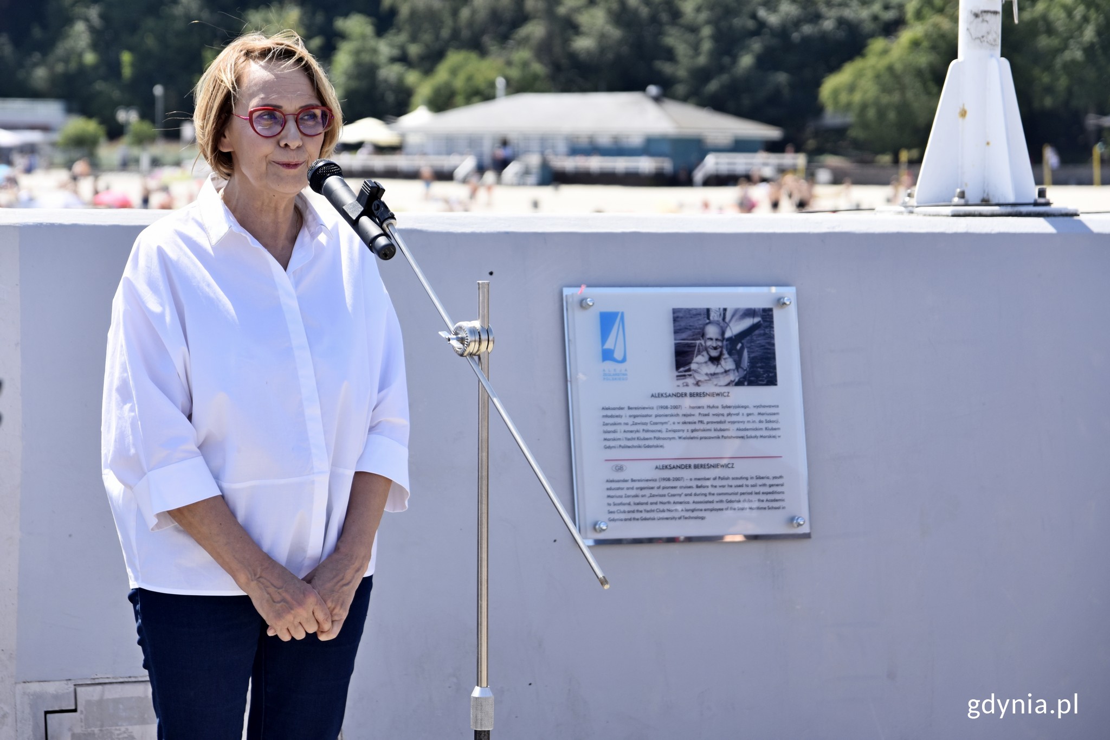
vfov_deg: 13.0
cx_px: 555
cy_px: 370
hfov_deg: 19.5
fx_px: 3237
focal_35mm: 105
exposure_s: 1/500
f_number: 4
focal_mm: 70
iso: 100
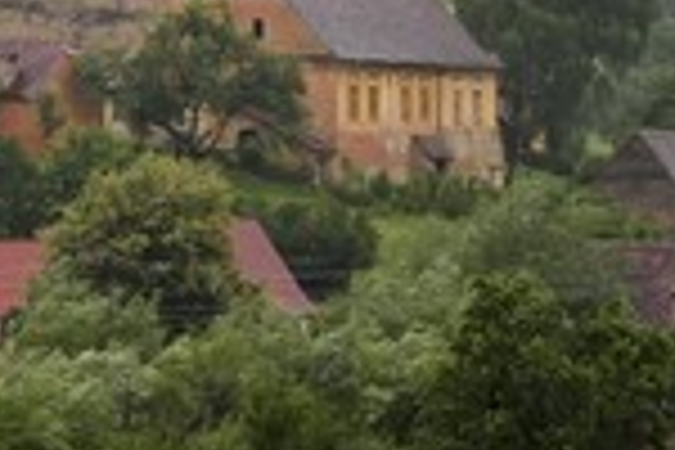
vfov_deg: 3.0
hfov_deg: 4.5
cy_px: 108
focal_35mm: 463
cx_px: 266
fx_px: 8681
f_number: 7.1
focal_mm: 165
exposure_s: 1/250
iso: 1600
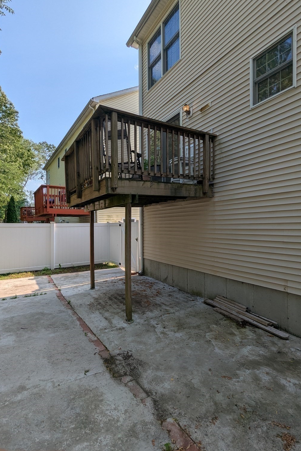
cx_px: 156
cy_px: 227
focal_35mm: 17
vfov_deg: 93.3
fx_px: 213
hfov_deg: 70.4
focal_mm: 2.35
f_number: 2.2
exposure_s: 1/968
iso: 45
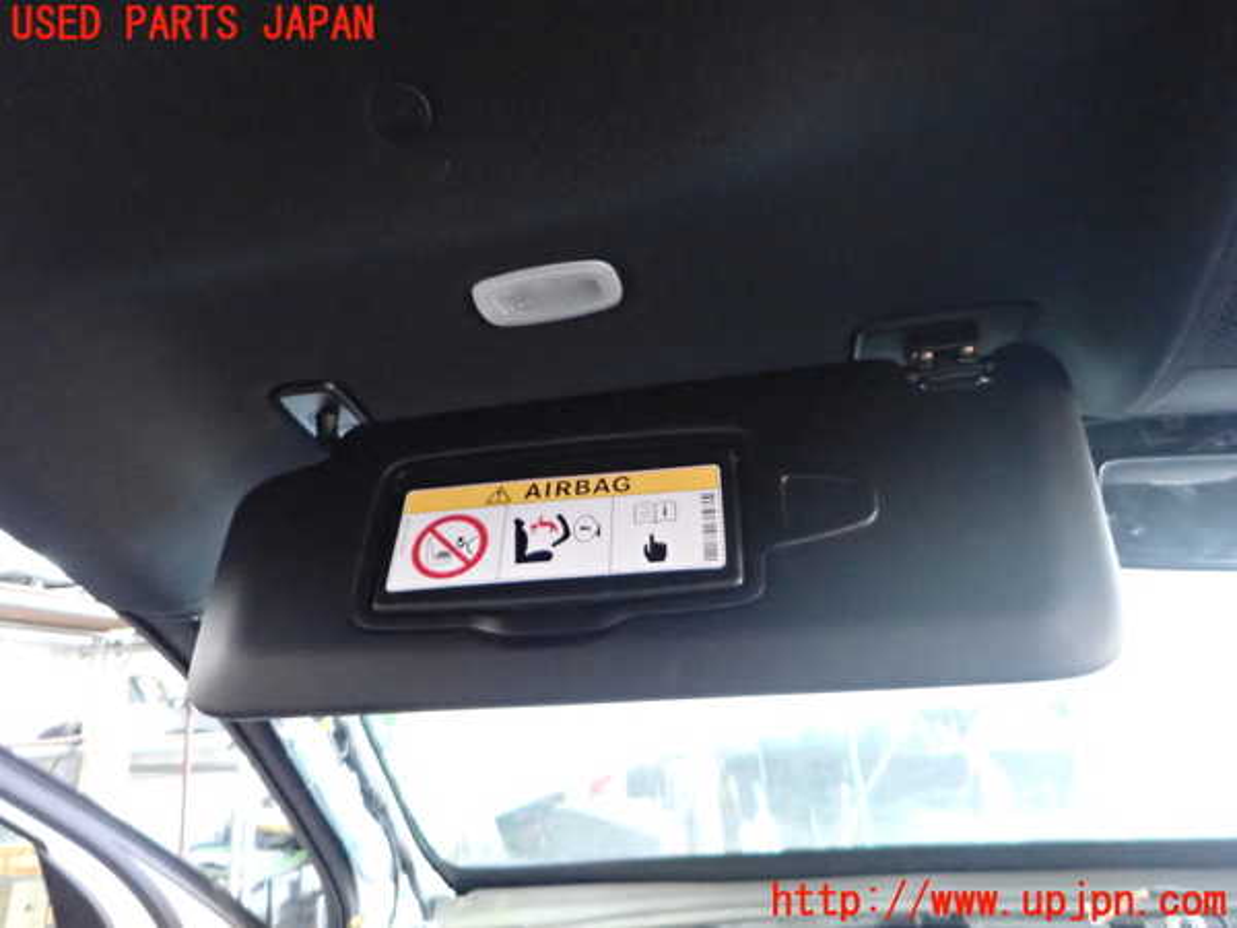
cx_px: 618
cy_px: 464
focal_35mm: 25
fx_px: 893
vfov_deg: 54.9
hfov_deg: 69.4
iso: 2500
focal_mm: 4.5
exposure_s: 1/250
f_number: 2
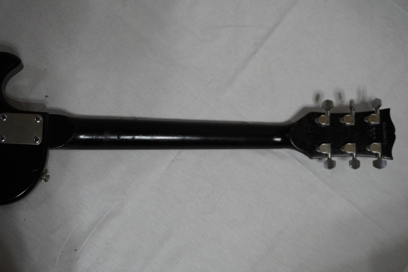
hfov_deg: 41.1
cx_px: 204
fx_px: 544
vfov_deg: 28.1
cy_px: 136
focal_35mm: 48
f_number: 5
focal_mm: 32
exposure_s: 1/160
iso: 2500
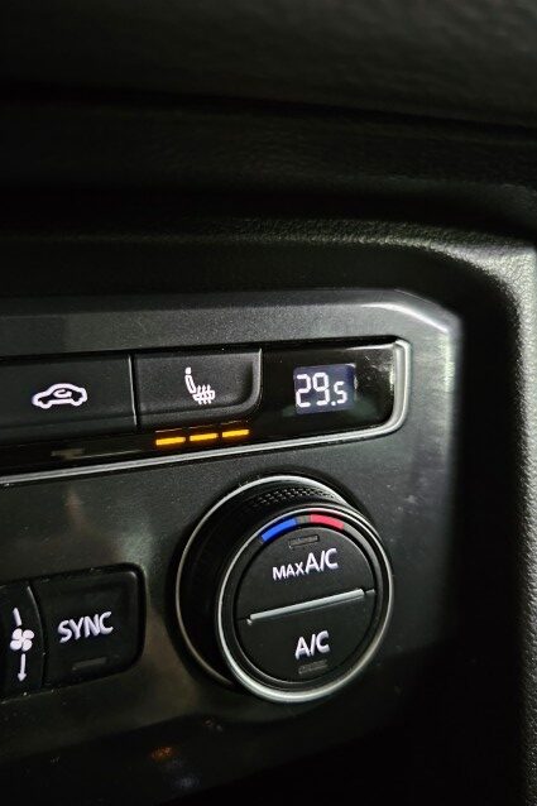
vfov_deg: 73.8
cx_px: 243
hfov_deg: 53.0
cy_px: 403
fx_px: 537
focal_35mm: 24
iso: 1250
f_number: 1.7
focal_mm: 6.3
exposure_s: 1/20
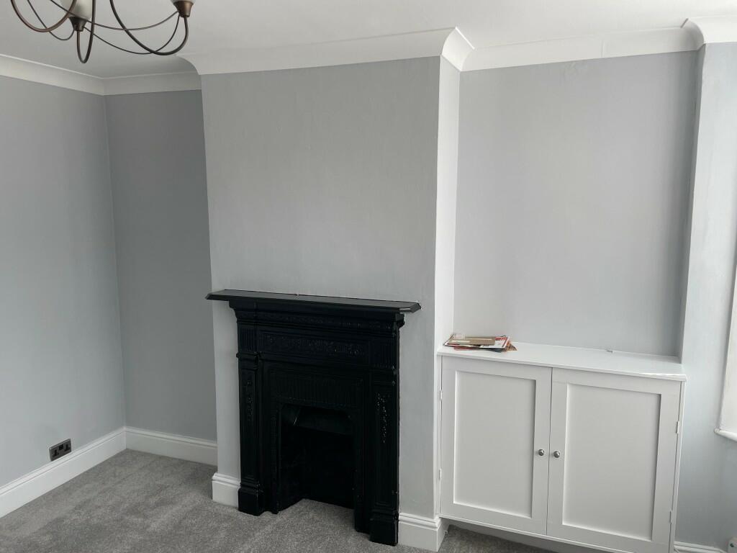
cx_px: 368
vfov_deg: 53.1
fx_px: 554
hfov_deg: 67.3
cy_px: 276
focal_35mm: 26
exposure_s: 1/363
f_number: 1.6
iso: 32
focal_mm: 4.2
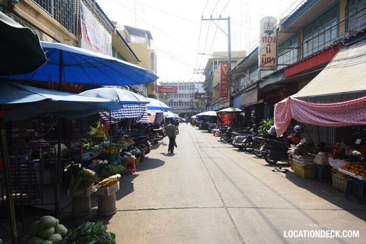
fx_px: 214
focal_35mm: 21
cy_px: 122
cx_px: 183
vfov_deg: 59.5
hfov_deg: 81.2
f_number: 6.3
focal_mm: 14
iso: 250
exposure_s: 1/640
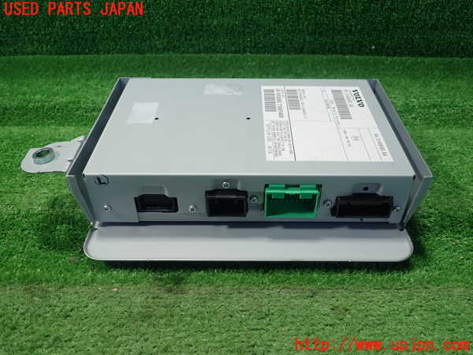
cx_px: 236
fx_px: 410
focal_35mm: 30
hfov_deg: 60.0
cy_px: 178
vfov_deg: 46.8
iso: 250
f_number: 2.3
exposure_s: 1/125
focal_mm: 5.5
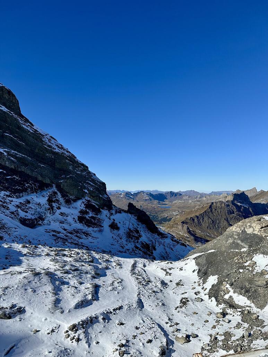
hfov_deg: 56.8
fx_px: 248
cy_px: 178
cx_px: 134
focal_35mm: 24
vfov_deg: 71.6
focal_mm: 6.86
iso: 80
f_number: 1.78
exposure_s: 1/7576
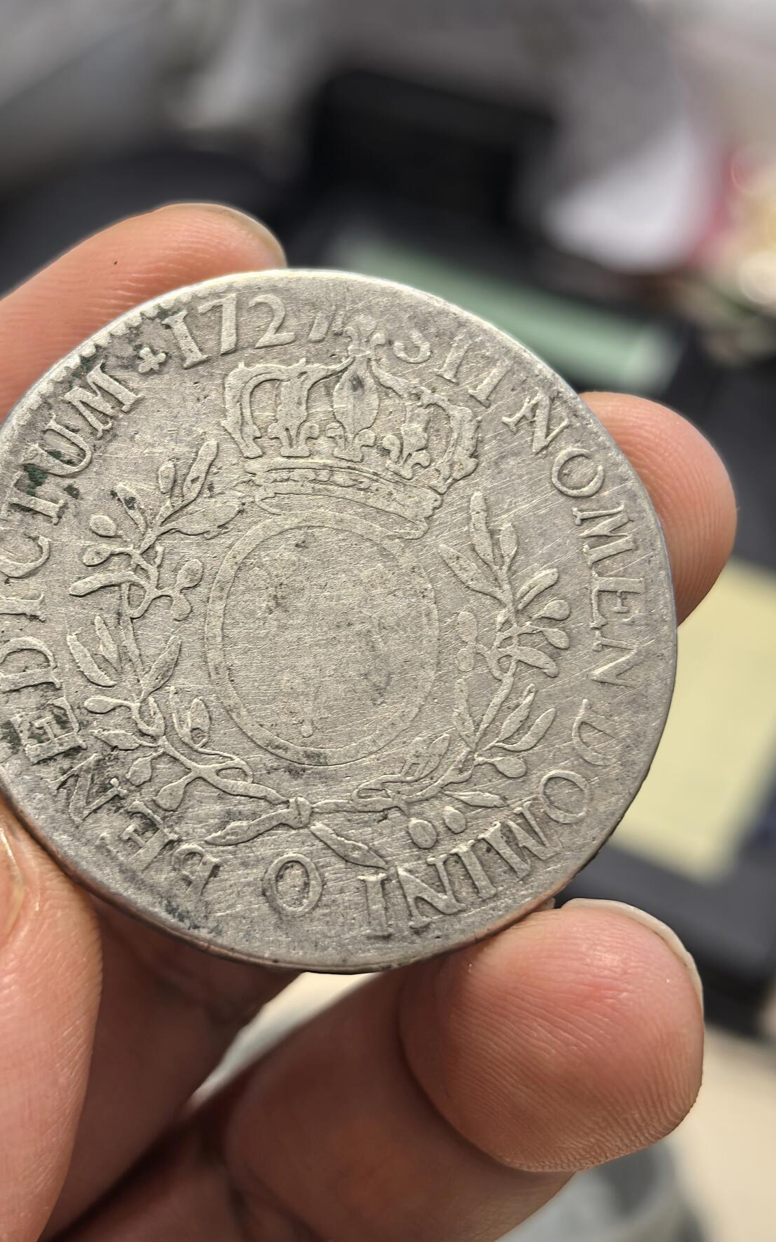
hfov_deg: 22.3
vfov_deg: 35.1
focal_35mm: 58
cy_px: 622
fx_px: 1963
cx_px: 316
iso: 200
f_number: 2
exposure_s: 1/50
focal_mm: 6.98
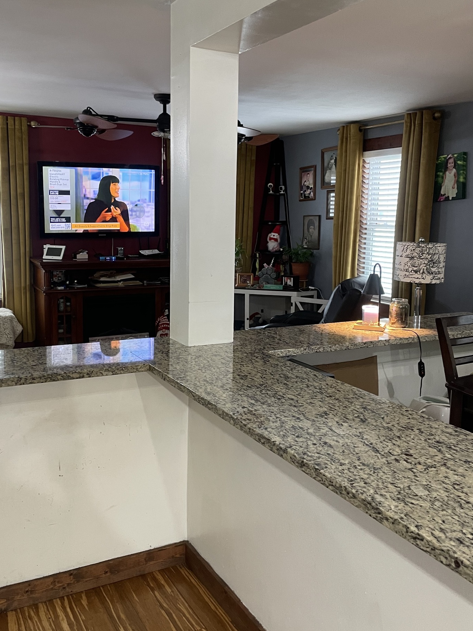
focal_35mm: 33
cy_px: 306
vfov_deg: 55.3
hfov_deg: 42.9
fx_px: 601
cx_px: 226
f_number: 1.6
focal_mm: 4.2
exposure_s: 1/60
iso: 250
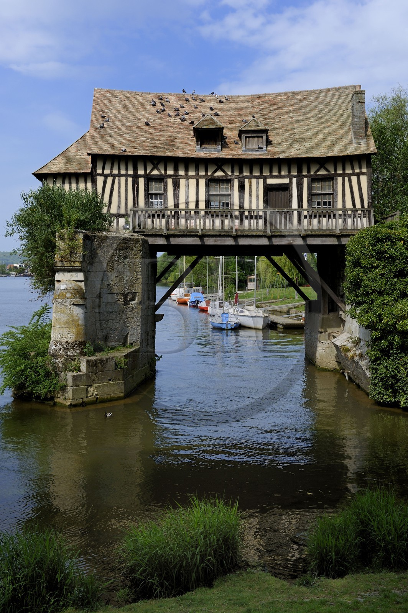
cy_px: 306
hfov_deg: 36.8
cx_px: 204
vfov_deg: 53.2
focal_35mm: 36
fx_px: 613
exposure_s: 1/160
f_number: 14
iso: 200
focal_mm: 36
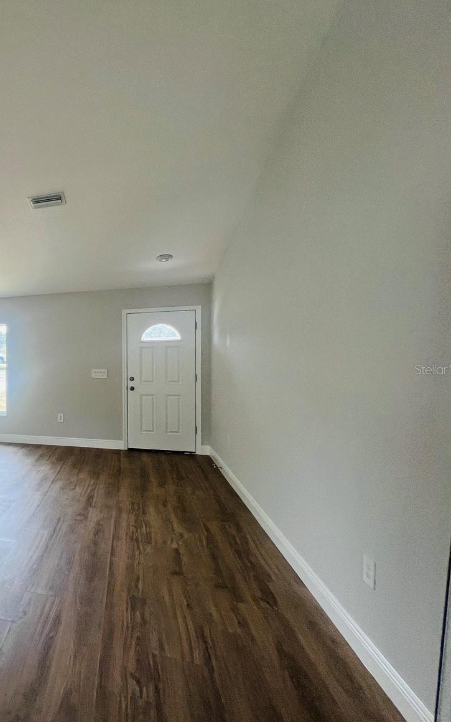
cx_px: -24
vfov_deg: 88.0
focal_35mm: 19
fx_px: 374
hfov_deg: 48.1
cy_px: 369
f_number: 1.8
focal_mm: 1.57
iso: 40
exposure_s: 1/99
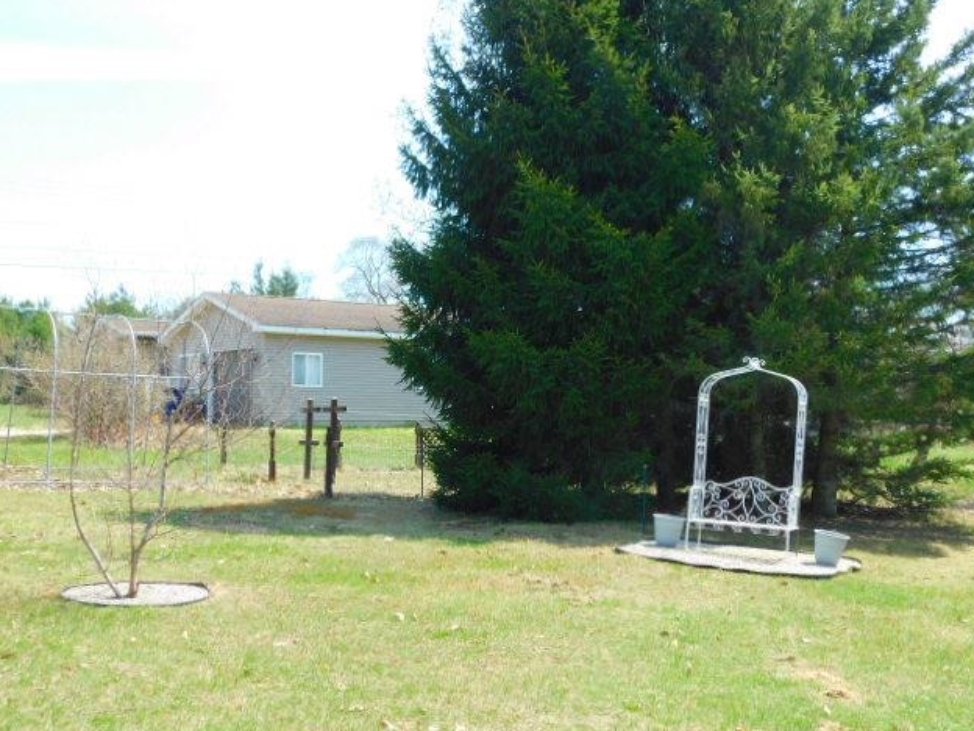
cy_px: 369
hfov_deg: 45.8
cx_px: 496
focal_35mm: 41
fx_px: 1154
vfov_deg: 35.1
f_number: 3.6
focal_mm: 7.1
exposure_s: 1/400
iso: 125
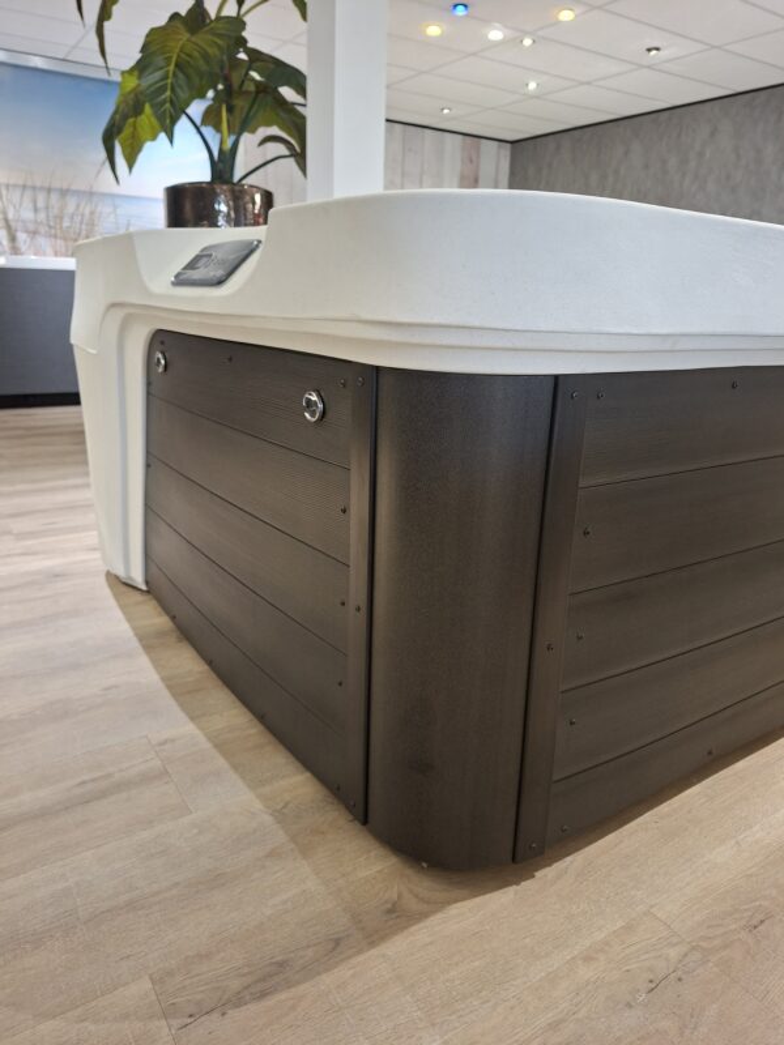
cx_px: 392
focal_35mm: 23
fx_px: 695
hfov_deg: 58.9
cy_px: 522
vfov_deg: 73.9
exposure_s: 1/33
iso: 320
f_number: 1.8
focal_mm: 5.54
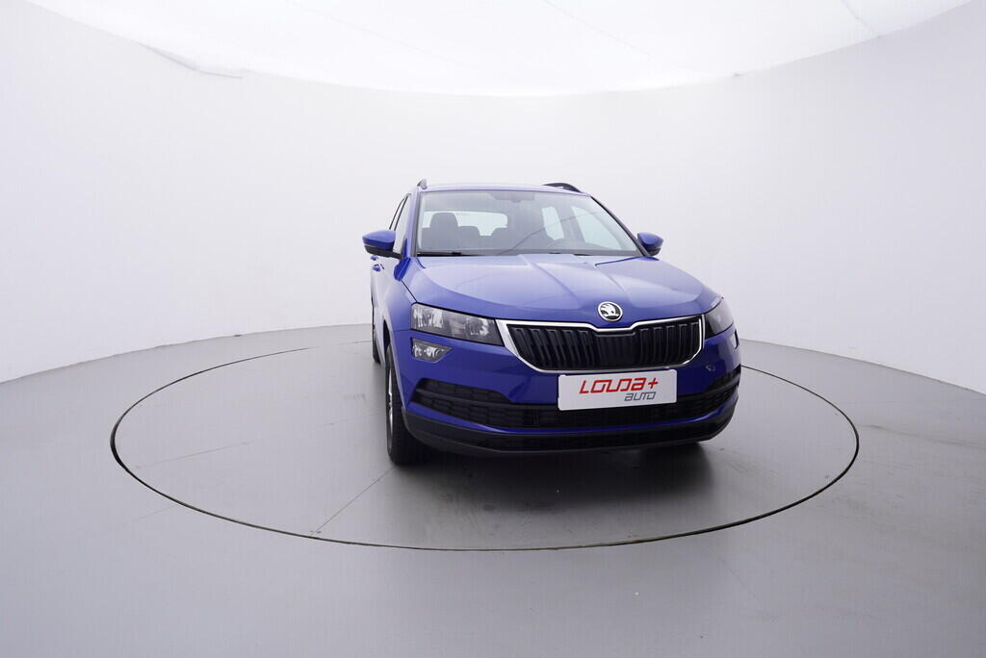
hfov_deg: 77.3
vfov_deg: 56.2
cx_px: 493
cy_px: 329
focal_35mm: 22
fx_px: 617
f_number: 5
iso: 200
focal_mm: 15
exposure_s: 1/80
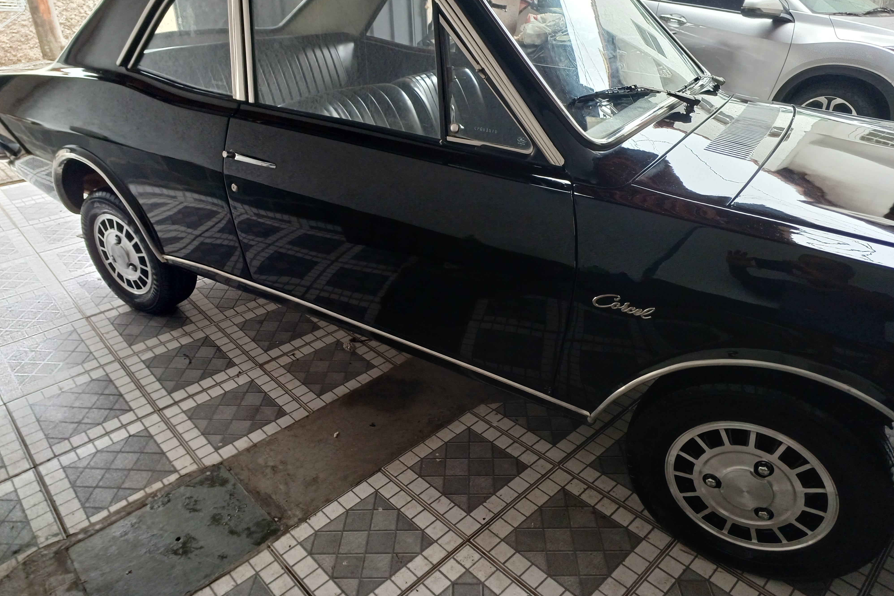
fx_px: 596
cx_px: 448
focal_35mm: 24
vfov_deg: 53.1
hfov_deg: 73.7
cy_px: 280
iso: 200
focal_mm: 5.06
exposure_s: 1/33
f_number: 1.8
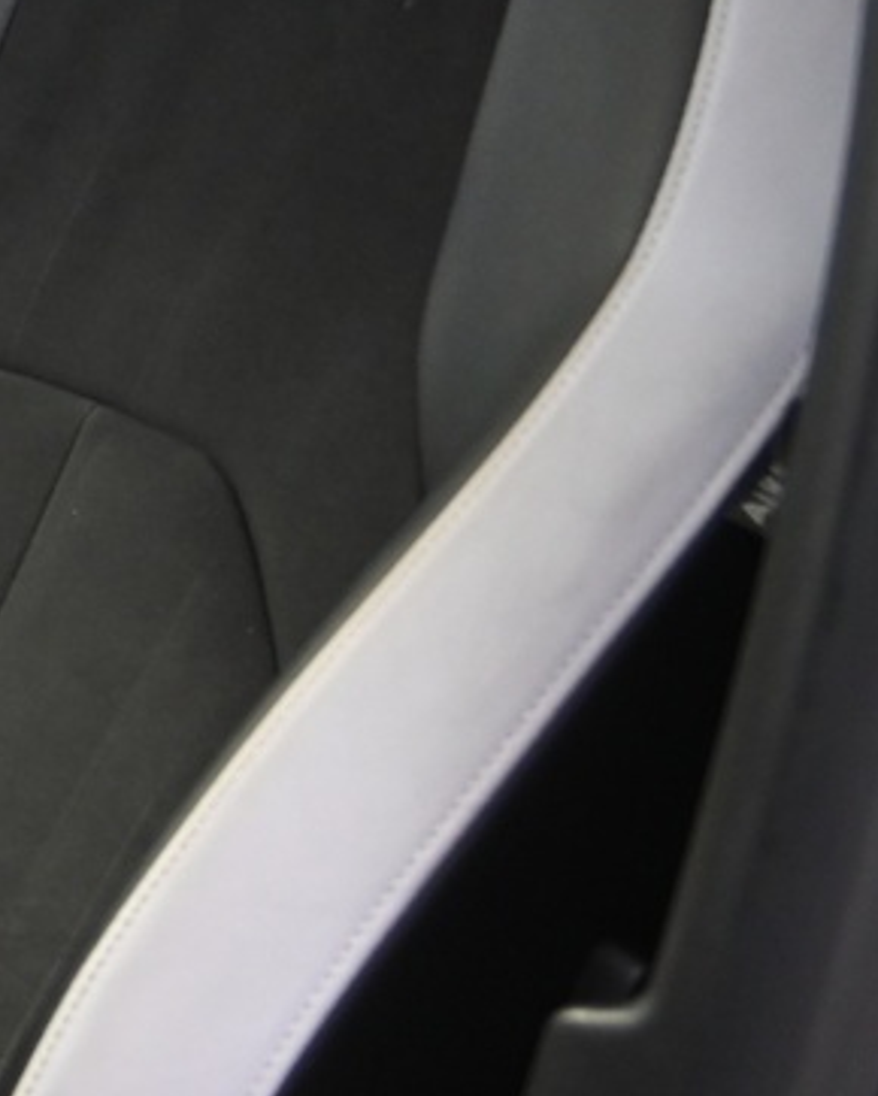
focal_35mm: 101
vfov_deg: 18.7
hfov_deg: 11.8
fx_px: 3278
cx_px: -1344
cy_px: 139
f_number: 4
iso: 2000
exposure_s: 1/20
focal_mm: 24
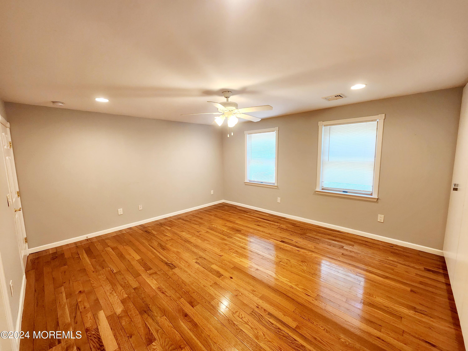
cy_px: 176
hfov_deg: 106.2
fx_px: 176
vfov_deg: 89.9
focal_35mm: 13
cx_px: 234
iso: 200
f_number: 2.2
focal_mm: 2.2
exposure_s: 1/60.2
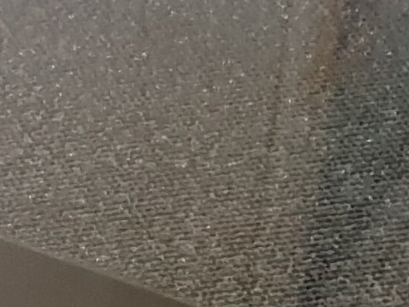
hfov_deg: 9.0
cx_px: -673
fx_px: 2270
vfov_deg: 7.7
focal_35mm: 192
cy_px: 301
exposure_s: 1/50
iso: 250
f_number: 2.4
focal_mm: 4.3
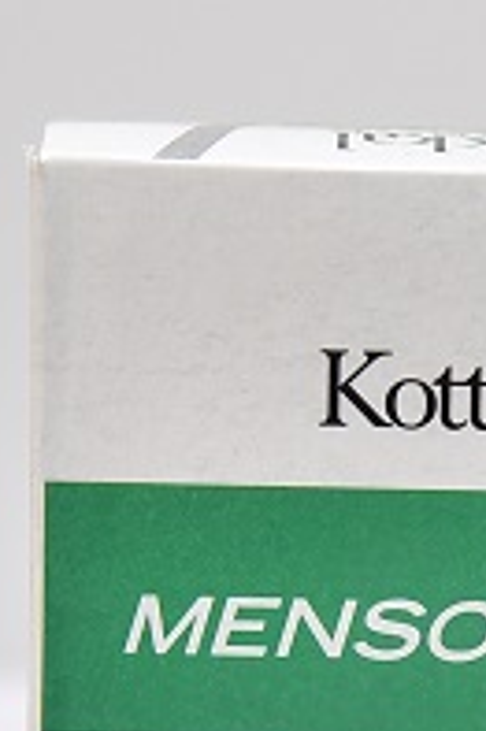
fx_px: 5314
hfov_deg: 5.2
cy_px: 545
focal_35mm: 262
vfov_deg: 7.9
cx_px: 523
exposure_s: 1/125
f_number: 4.5
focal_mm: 98
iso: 1600
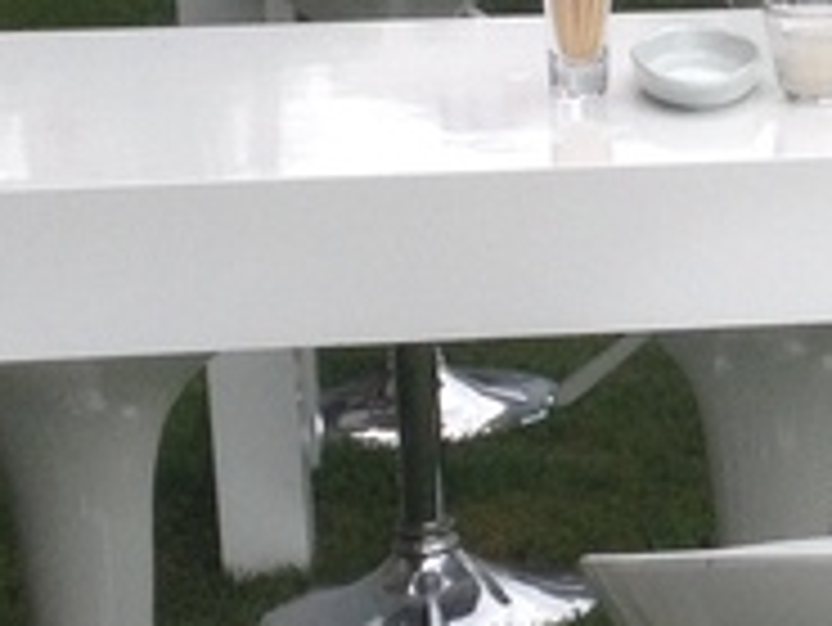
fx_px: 4666
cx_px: 1205
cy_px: 189
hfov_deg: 9.9
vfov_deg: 7.7
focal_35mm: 194
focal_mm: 4.28
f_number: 2.4
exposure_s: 1/347
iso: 50
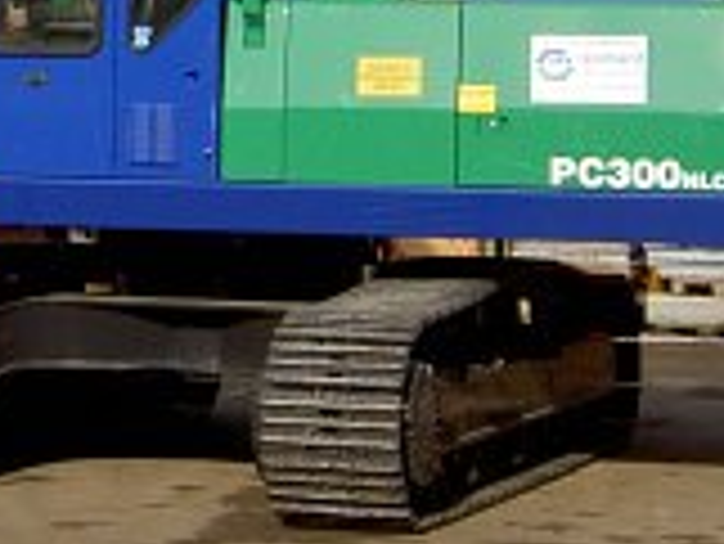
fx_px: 3056
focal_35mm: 146
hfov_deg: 13.3
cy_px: -250
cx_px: -13
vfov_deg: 9.9
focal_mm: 7.7
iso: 50
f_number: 5.7
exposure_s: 1/250
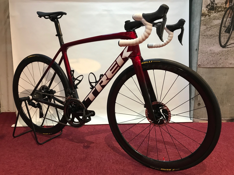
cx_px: 117
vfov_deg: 49.7
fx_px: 189
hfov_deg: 63.4
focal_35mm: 28
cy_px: 88
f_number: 1.8
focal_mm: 3.99
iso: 64
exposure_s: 1/17
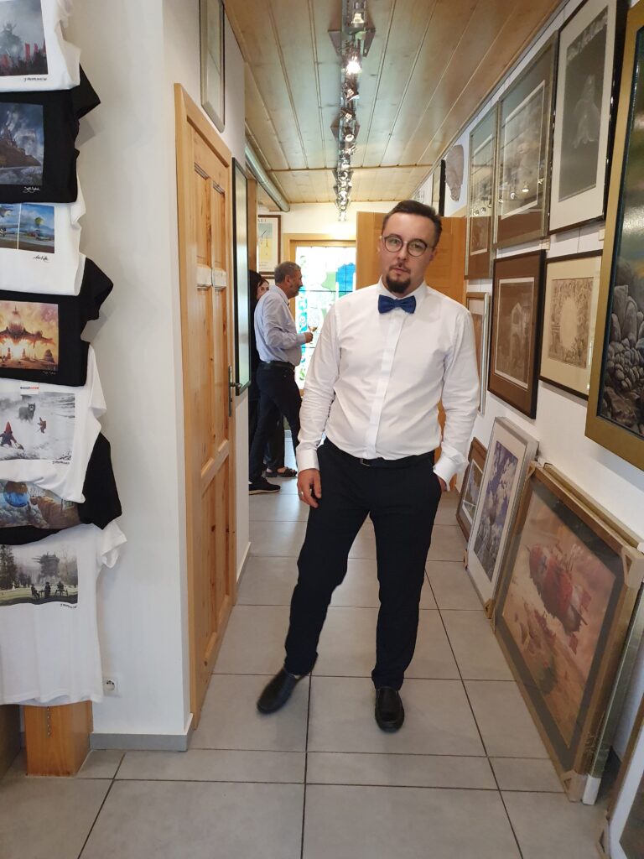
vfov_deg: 67.3
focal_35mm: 26
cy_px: 430
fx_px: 645
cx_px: 322
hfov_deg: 53.1
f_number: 1.5
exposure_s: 1/50
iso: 500
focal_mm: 4.32
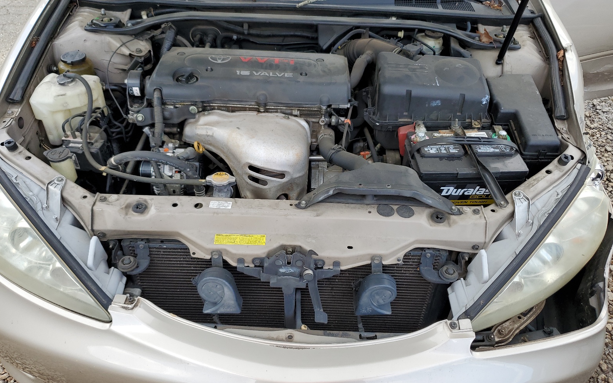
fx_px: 468
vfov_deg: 44.5
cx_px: 307
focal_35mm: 28
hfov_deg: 66.5
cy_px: 193
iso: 50
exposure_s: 1/625
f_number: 1.5
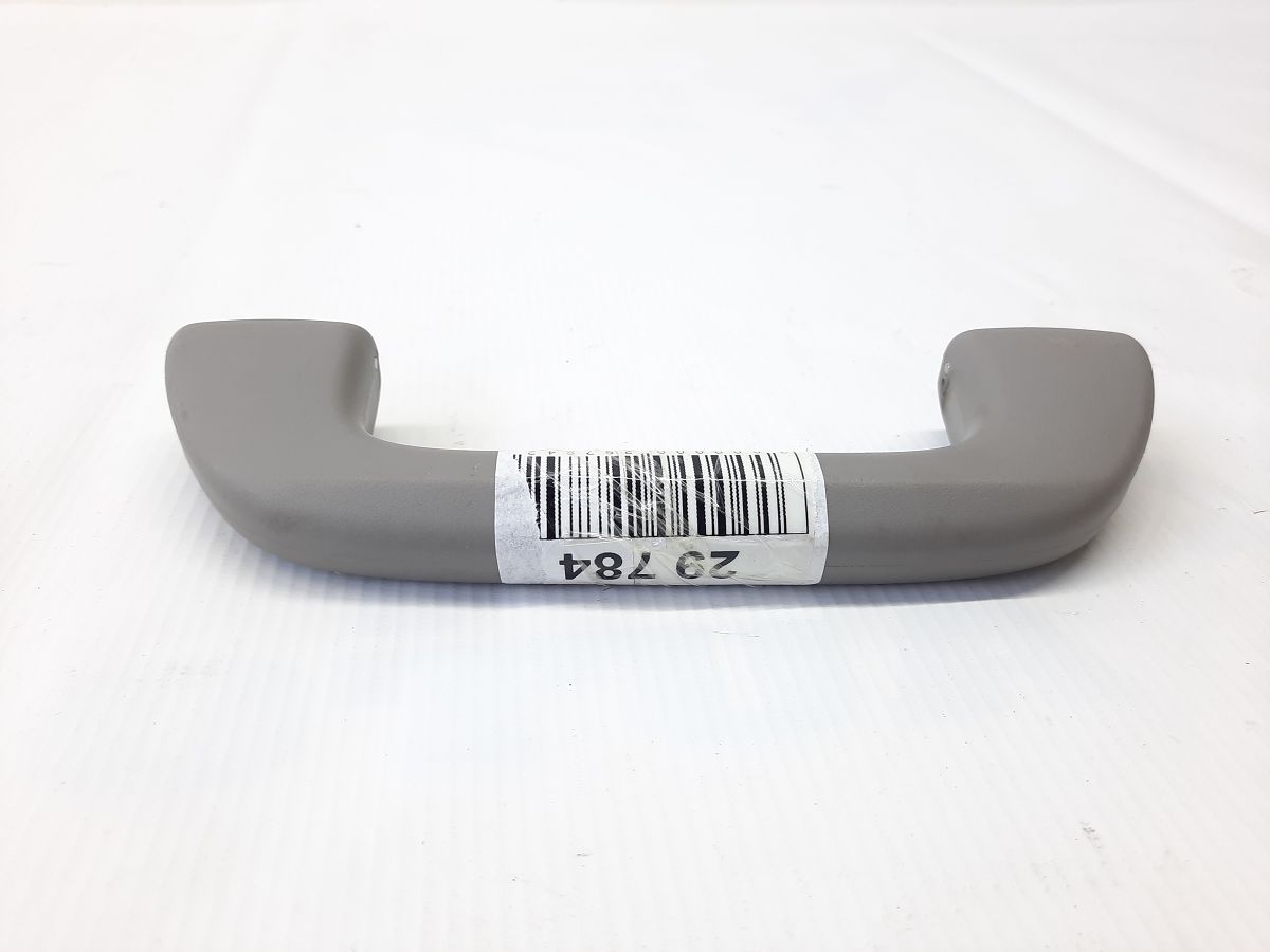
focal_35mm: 25
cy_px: 476
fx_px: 917
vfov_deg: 54.9
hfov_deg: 69.4
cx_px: 635
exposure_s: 1/50
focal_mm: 4.6
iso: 80
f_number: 2
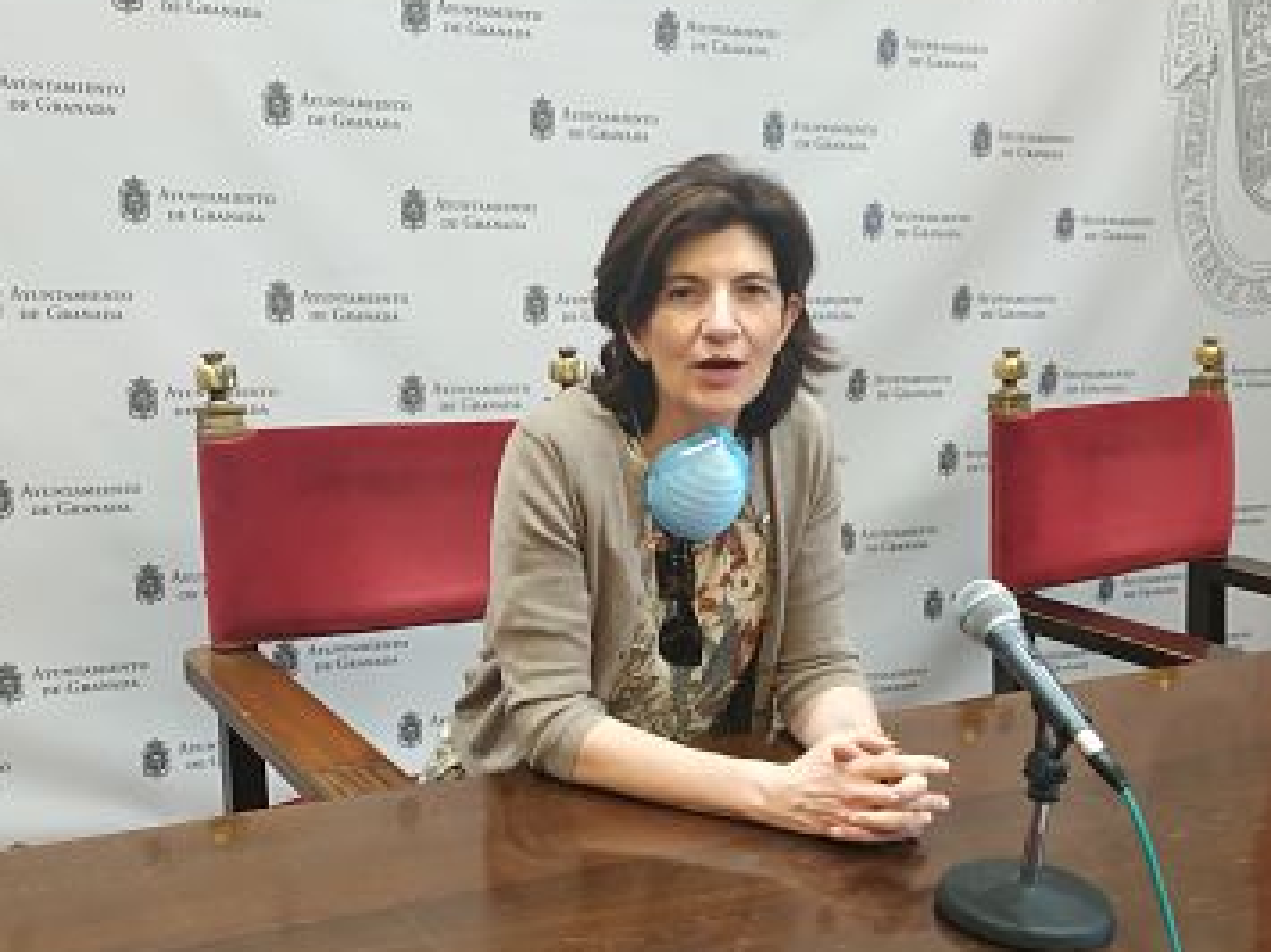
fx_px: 1652
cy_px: 667
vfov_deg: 31.8
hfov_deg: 42.1
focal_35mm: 45
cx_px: 603
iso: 400
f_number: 1.9
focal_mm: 3.94
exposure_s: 1/20
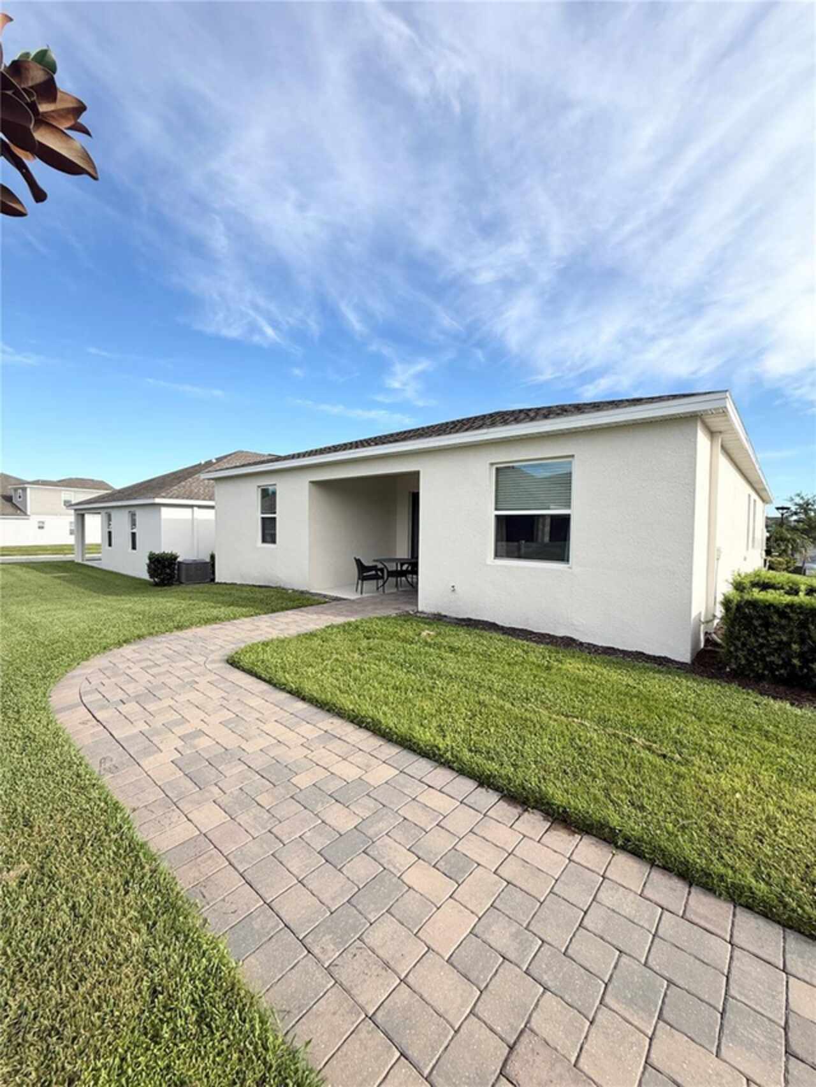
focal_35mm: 14
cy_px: 544
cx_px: 408
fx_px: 440
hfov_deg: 85.7
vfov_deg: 102.1
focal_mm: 2.22
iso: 50
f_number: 2.2
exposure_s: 1/970
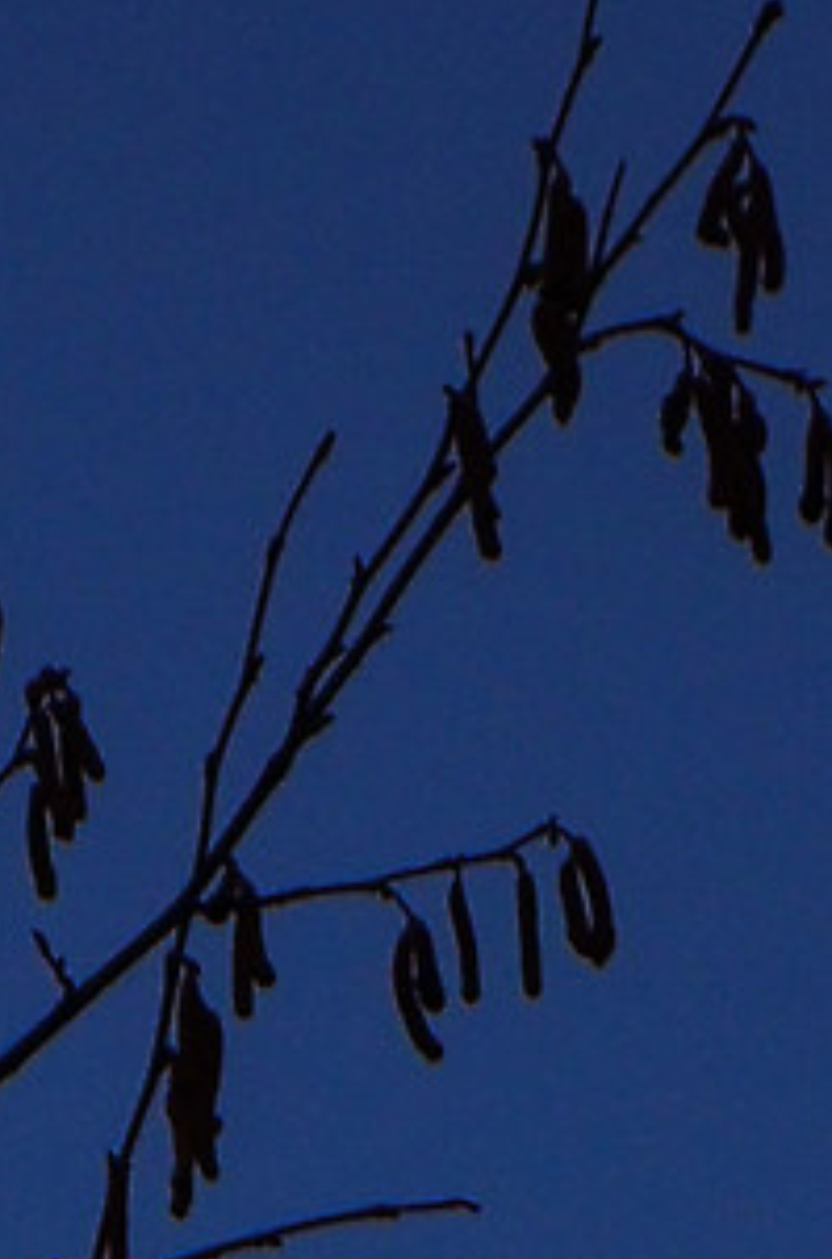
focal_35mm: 789
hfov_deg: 1.7
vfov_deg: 2.6
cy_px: 4568
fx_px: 27509
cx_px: -282
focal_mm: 66
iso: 320
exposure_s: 1/640
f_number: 6.3
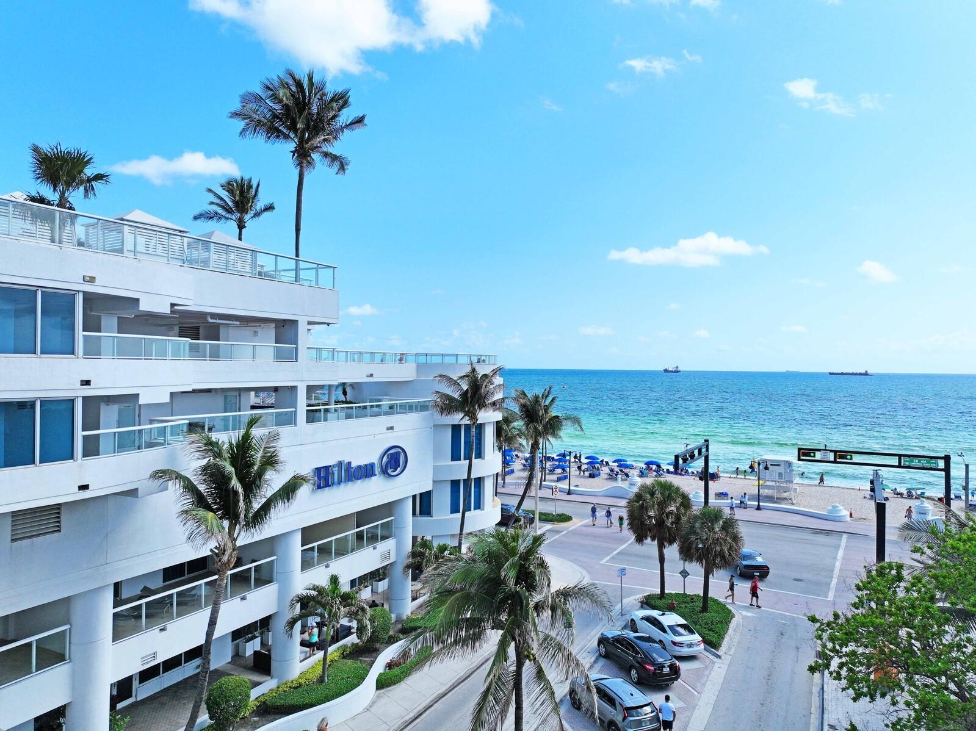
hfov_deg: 71.6
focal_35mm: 24
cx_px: 488
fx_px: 676
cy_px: 366
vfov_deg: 56.8
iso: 140
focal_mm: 12.29
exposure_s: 1/2500
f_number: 2.8
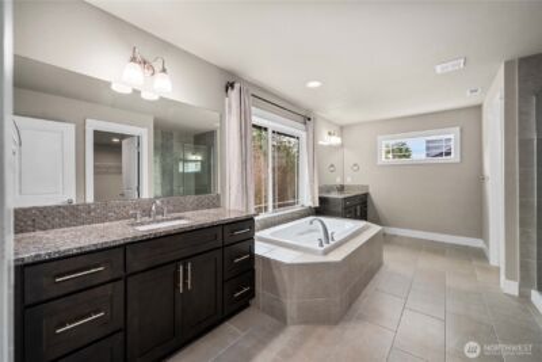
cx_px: 271
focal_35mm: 14
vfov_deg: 81.3
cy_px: 181
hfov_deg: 104.2
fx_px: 211
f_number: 6.3
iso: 500
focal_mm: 14
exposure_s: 1/60
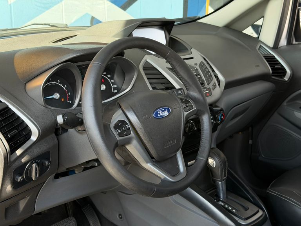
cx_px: 150
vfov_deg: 30.3
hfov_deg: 39.7
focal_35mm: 48
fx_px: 417
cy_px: 113
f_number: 1.78
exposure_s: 1/195
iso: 100
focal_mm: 6.76
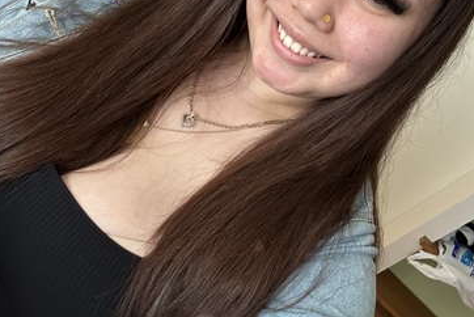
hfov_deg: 57.2
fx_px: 435
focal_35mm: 33
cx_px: 240
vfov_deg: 39.9
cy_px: 132
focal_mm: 2.69
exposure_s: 1/121
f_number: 1.9
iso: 64
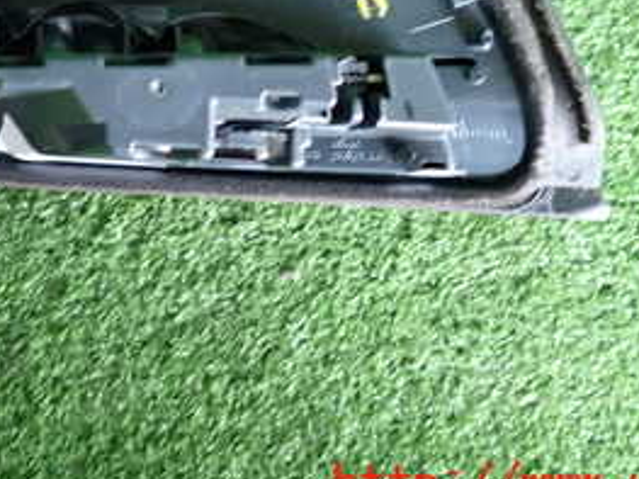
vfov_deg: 24.2
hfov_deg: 33.1
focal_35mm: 57
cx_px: 153
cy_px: -29
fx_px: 1052
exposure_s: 1/30
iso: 400
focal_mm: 4.5
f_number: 2
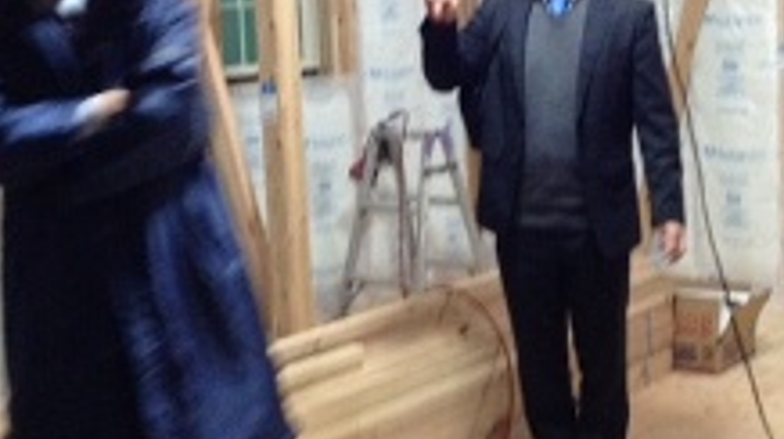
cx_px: 453
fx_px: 1370
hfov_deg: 31.9
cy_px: 124
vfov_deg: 18.1
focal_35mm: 66
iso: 250
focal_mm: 3.3
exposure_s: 1/15
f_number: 2.4
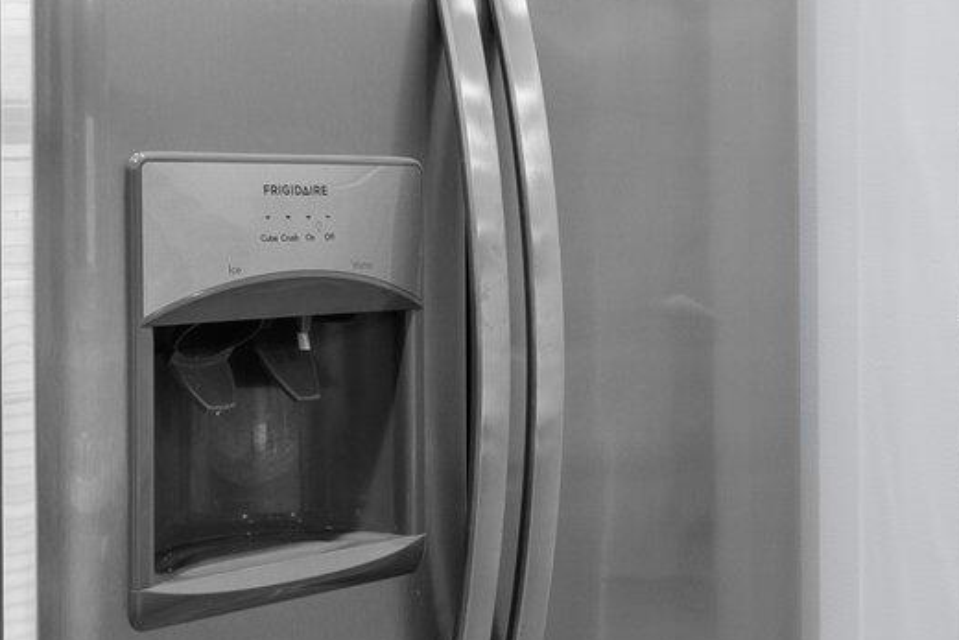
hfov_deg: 31.9
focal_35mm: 63
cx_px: 424
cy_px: 198
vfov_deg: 21.5
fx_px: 1679
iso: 250
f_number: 4
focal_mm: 16
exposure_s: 1/6
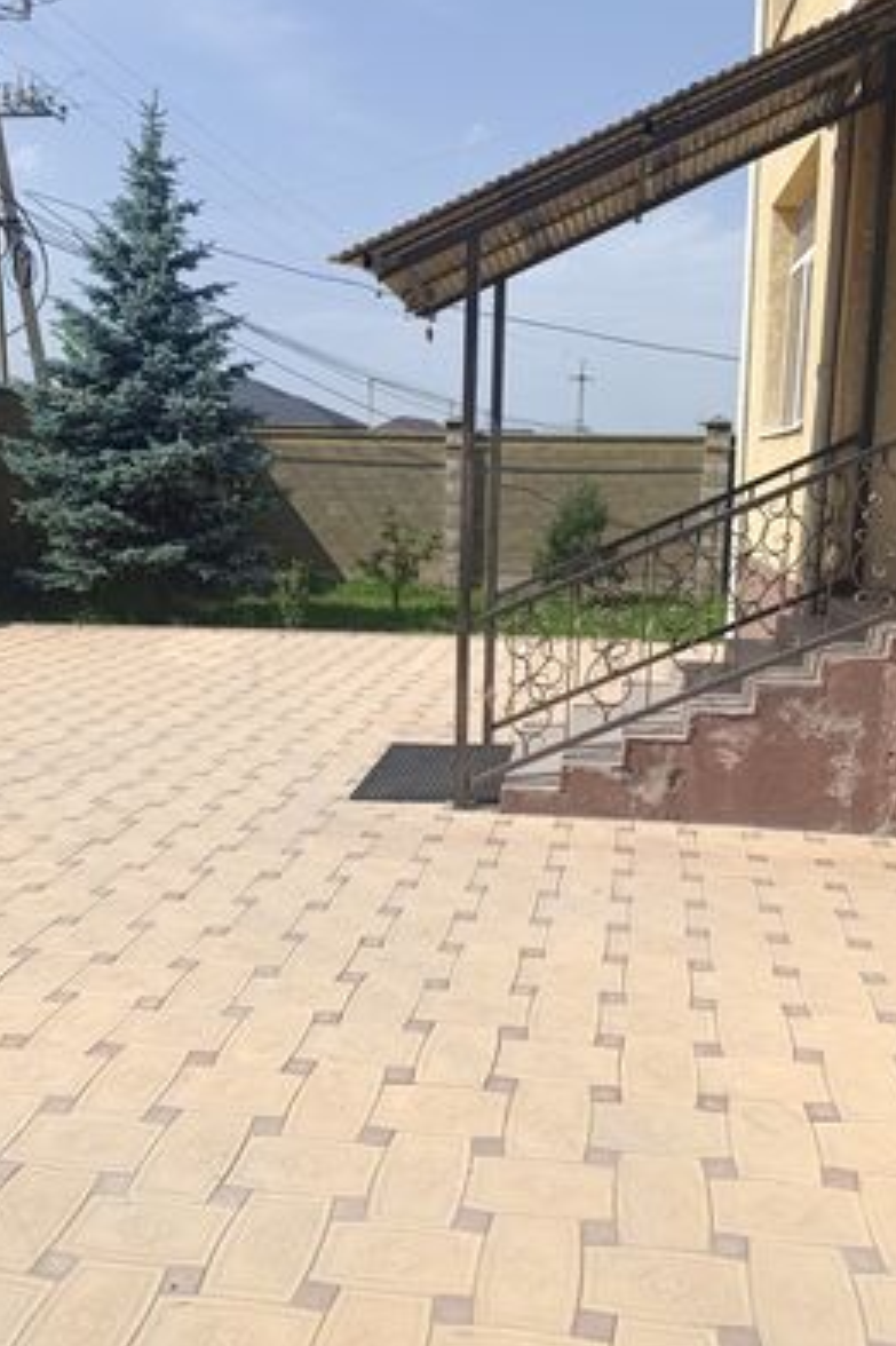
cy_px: 658
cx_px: 505
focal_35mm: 30
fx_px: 1121
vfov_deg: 61.9
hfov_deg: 43.5
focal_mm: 6.14
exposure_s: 1/685
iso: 50
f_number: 1.6
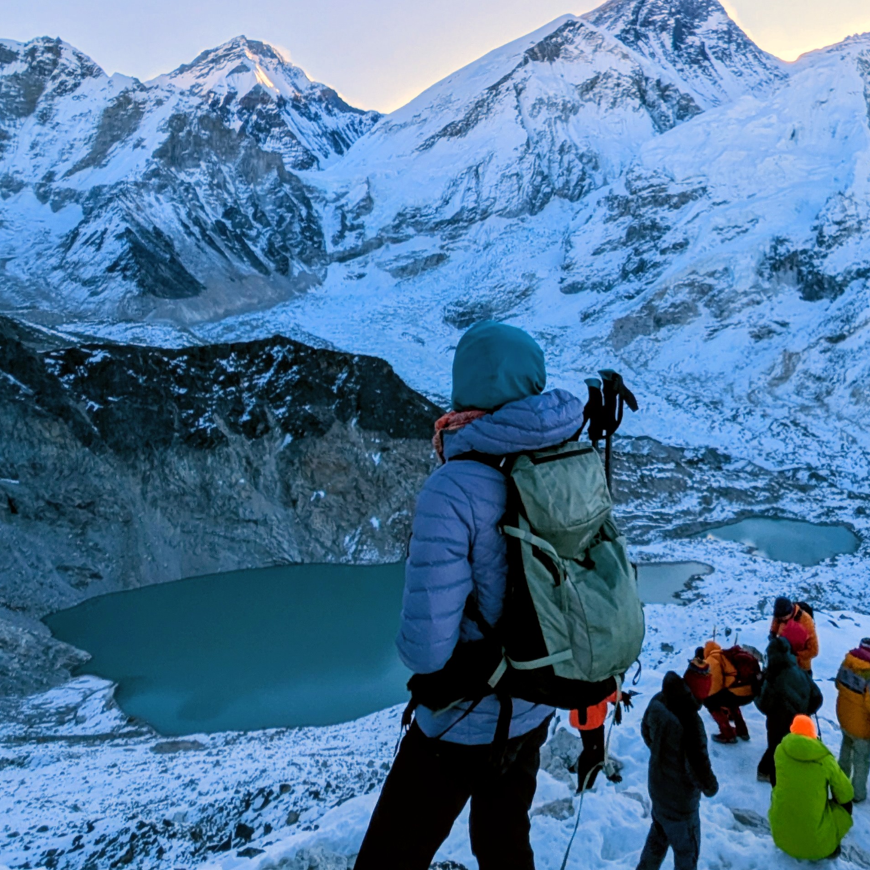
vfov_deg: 52.6
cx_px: 569
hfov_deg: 53.1
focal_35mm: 30
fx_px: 853
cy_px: 266
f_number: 2.2
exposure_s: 1/713
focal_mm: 1.83
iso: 48
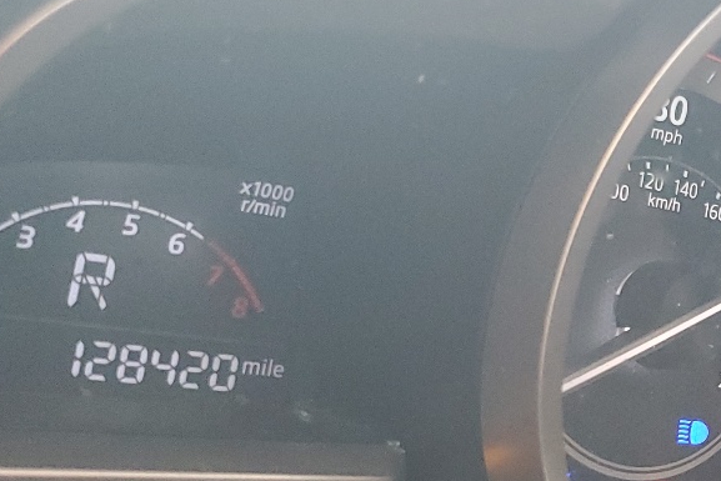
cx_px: 783
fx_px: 1502
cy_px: 324
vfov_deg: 18.1
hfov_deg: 25.2
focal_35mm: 75
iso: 351
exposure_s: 1/50
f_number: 1.5
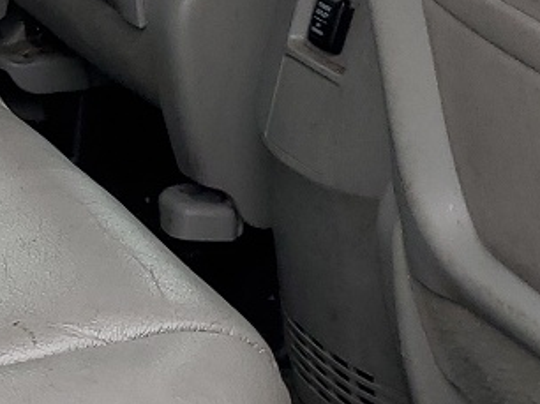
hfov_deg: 13.5
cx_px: -323
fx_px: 2120
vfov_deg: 10.7
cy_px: -51
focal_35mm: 136
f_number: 1.5
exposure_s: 1/500
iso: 50
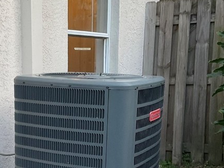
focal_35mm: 69
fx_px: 447
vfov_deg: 20.8
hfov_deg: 28.0
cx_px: 73
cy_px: 154
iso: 64
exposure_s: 1/60
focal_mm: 3
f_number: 1.8
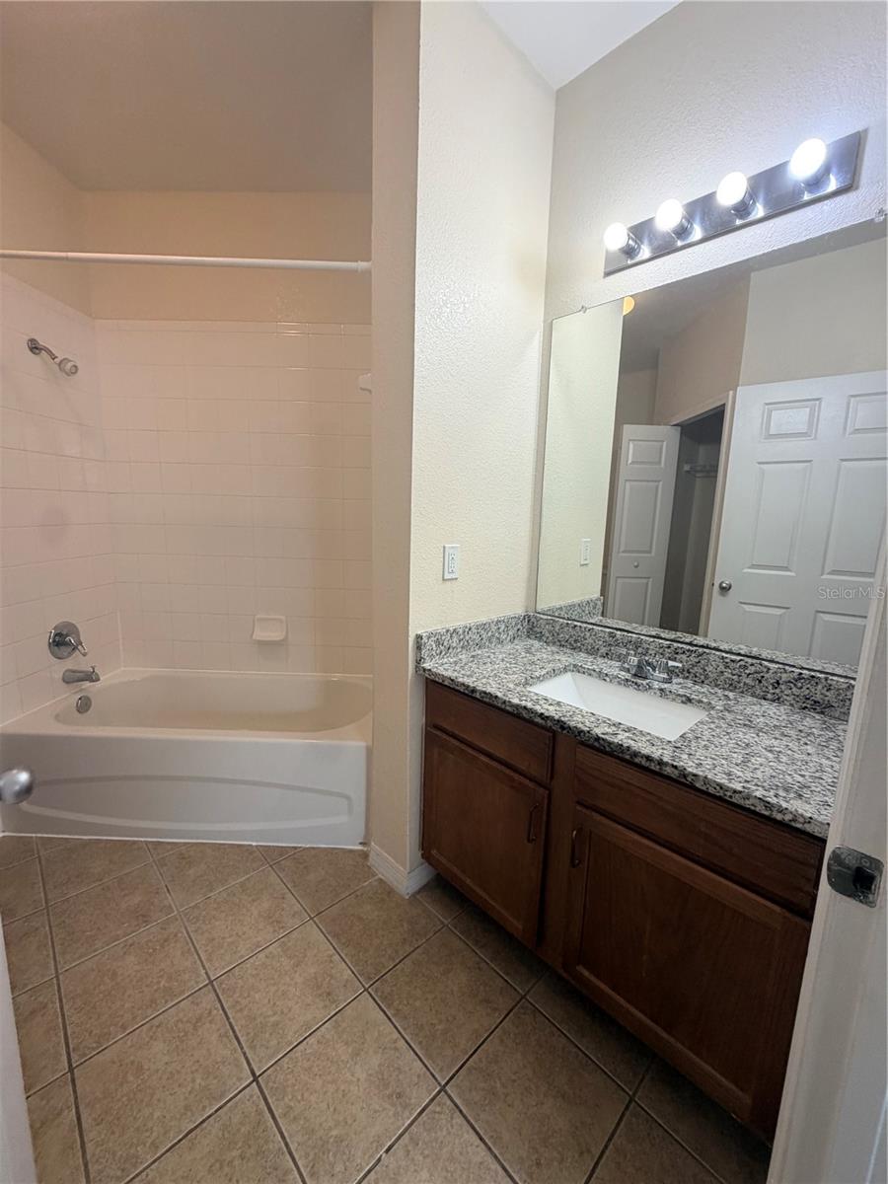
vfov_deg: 102.1
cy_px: 592
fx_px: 479
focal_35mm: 14
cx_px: 444
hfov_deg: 85.7
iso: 160
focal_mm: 2.22
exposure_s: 1/120
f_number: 2.2
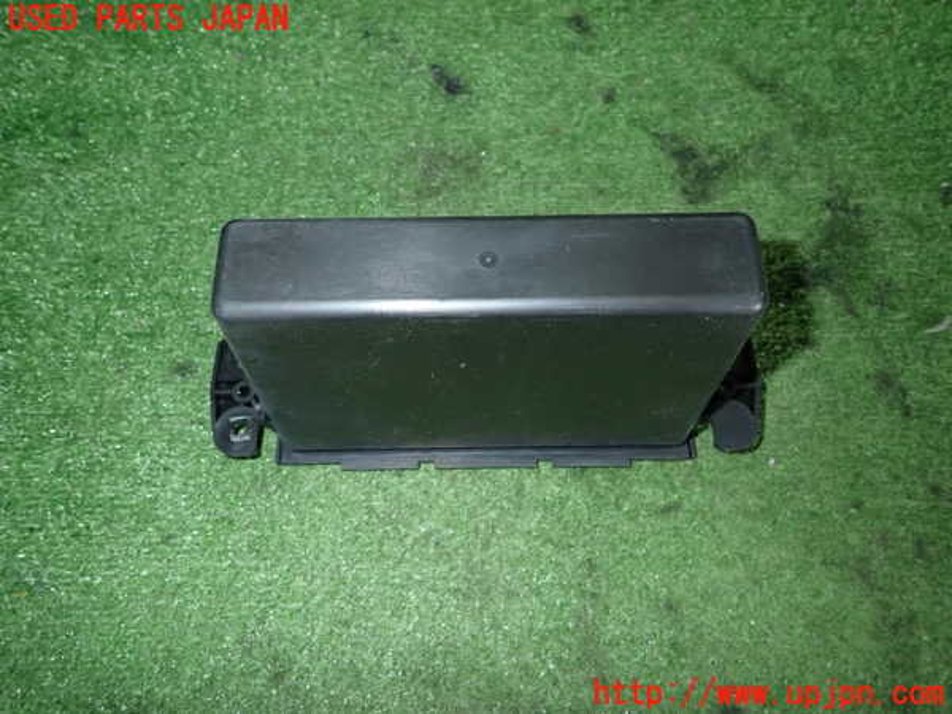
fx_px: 688
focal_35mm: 25
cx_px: 476
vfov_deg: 54.9
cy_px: 357
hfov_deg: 69.4
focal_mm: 4.5
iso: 250
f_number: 5.6
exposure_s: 1/30
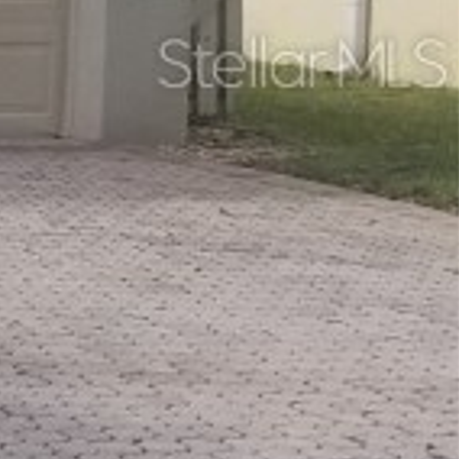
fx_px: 2490
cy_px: 61
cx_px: -1193
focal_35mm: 166
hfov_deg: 8.0
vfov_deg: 10.5
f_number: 1.7
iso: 50
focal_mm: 4.3
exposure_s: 1/1444
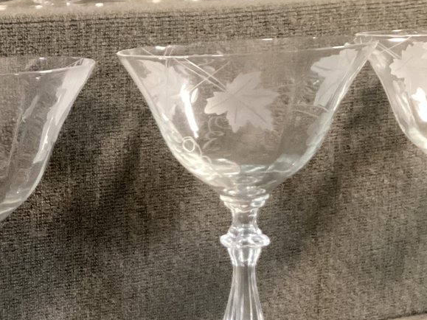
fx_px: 999
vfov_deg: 18.1
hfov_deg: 23.7
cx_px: 80
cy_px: 248
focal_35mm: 81
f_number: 2.4
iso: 320
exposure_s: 1/50
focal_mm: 3.3
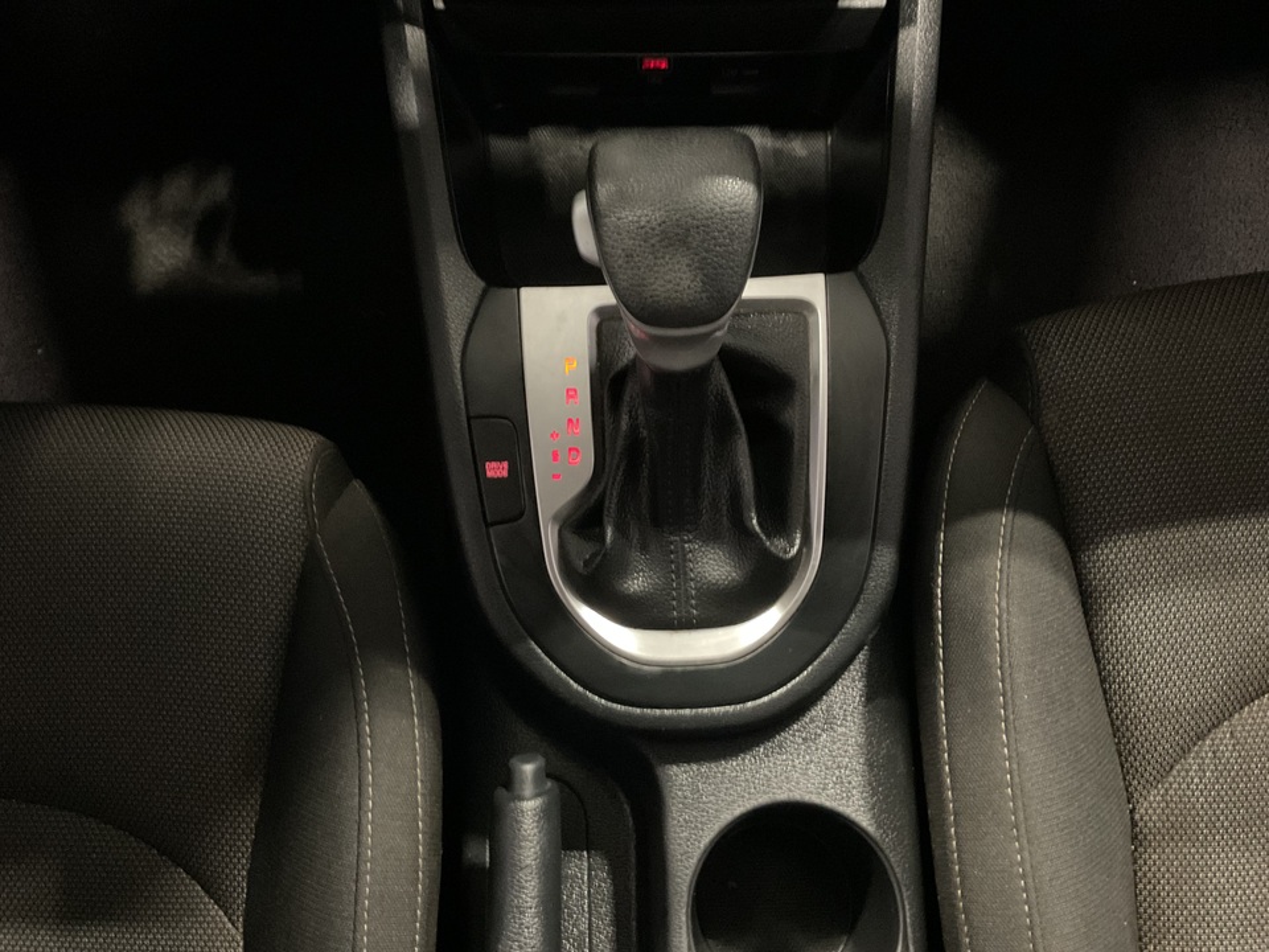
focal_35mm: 29
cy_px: 476
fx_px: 1063
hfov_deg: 61.7
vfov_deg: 48.2
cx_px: 634
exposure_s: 1/15
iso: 800
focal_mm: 3
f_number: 1.8
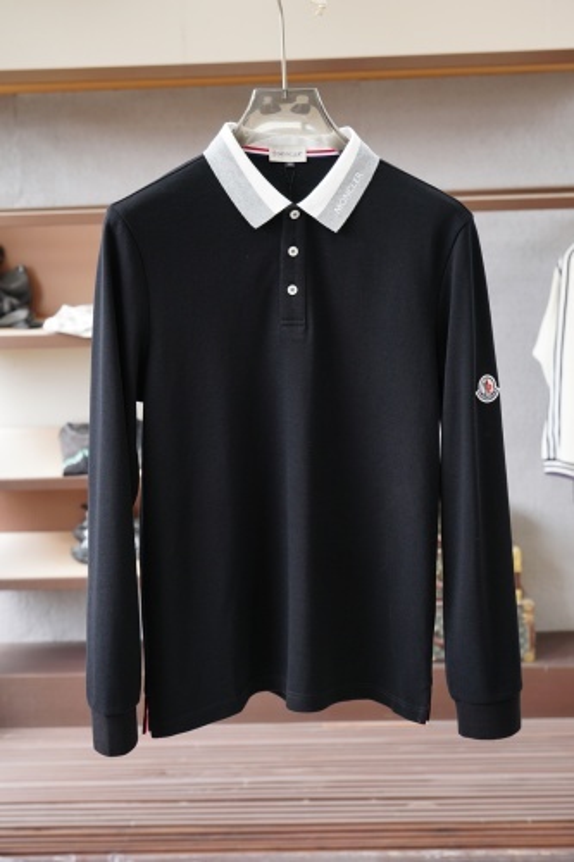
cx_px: 287
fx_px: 1077
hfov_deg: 29.8
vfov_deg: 43.6
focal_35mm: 45
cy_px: 431
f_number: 4
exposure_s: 1/125
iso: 250
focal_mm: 30
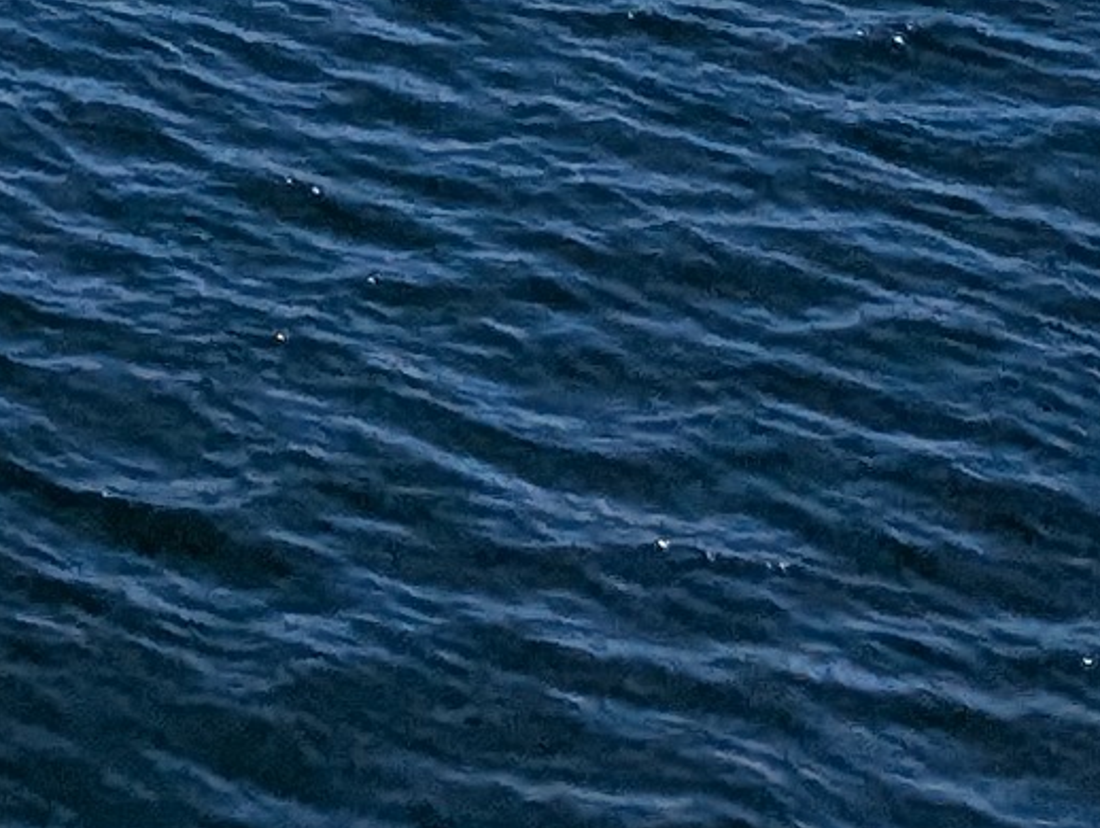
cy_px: -1510
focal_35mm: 126
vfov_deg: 9.6
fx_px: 4010
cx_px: -1586
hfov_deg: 12.2
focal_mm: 2.35
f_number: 2.2
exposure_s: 1/3571
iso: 53
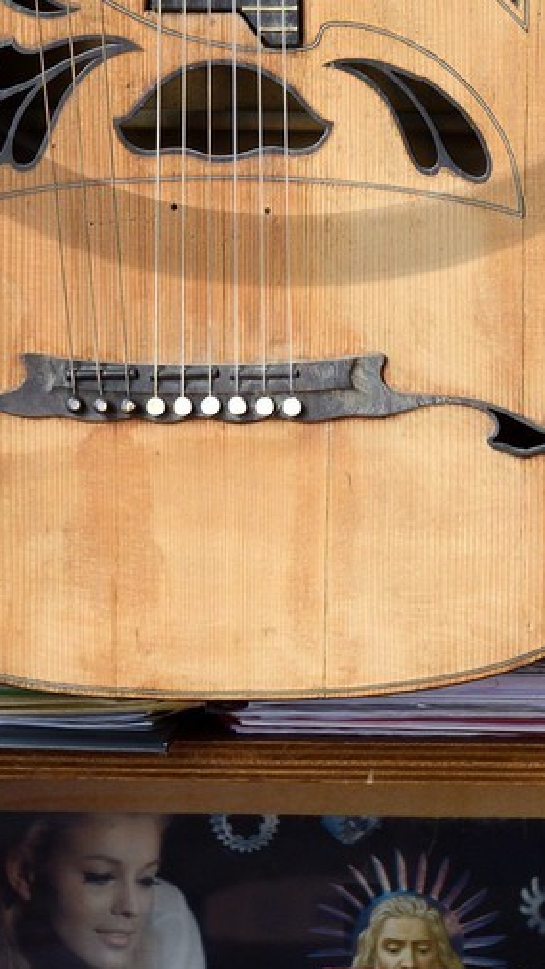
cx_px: 288
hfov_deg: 5.2
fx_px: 5961
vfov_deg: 9.1
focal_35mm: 232
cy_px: -313
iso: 800
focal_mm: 70
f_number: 5.6
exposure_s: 1/125
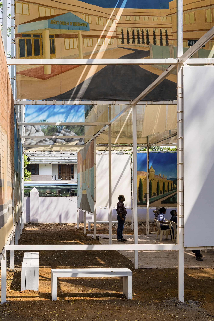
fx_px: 383
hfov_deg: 31.2
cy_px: 160
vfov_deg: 45.4
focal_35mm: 43
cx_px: 107
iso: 100
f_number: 11
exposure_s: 1/50
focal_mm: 43
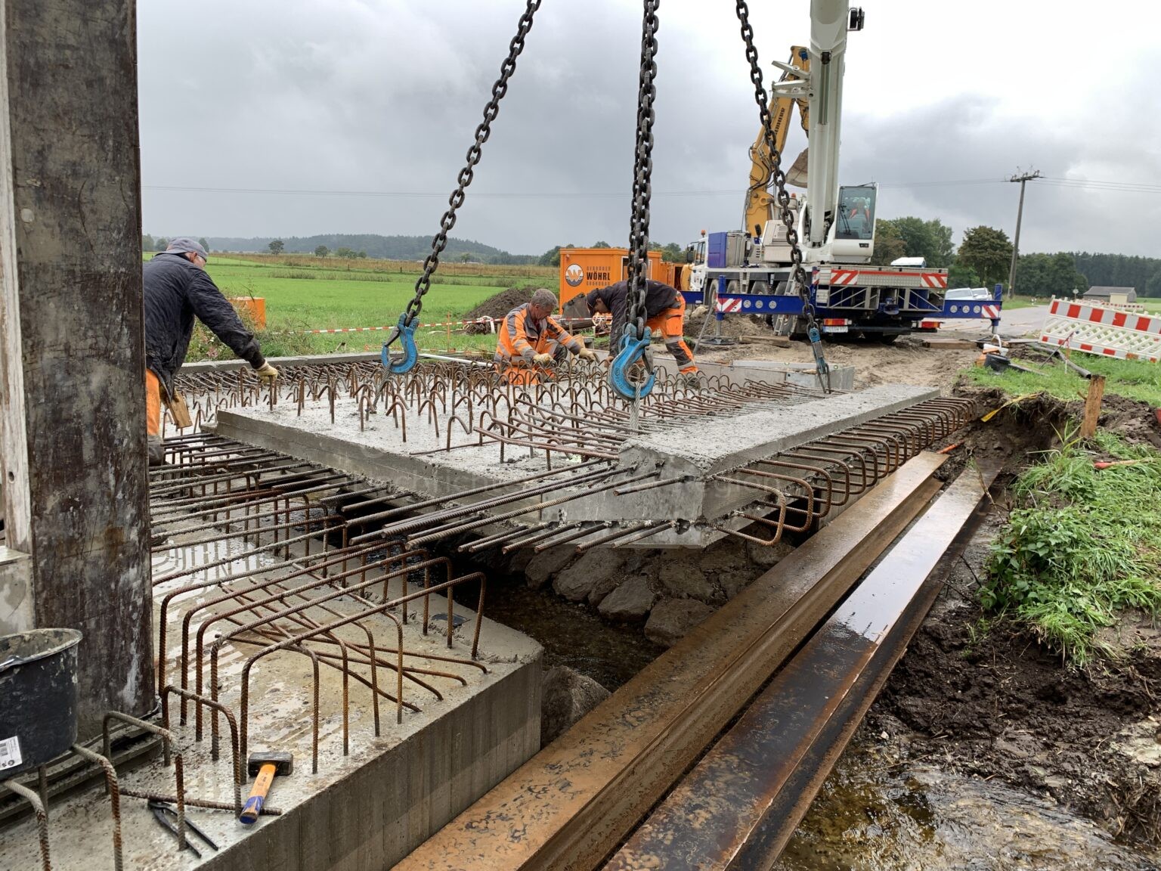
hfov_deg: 67.3
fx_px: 872
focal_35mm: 26
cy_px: 436
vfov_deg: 53.1
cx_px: 580
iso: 25
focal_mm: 4.25
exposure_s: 1/467
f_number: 1.8
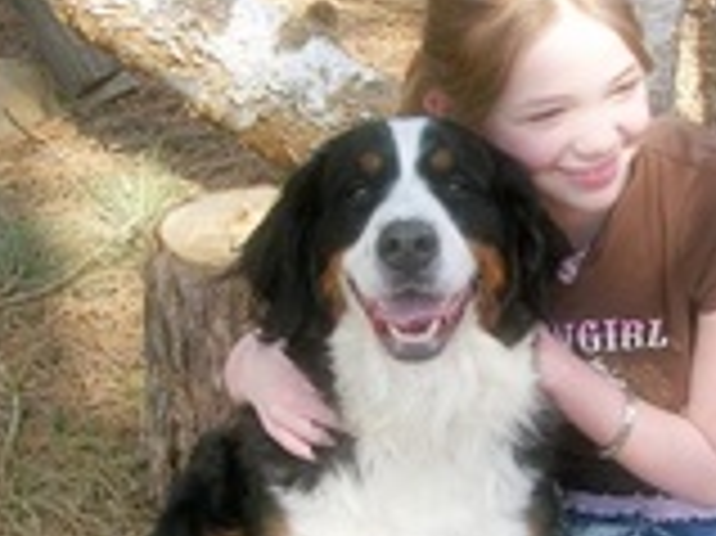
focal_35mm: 136
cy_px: 491
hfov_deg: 14.5
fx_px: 2811
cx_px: 491
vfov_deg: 10.8
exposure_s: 1/118
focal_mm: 13.7
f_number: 3.9
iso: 50
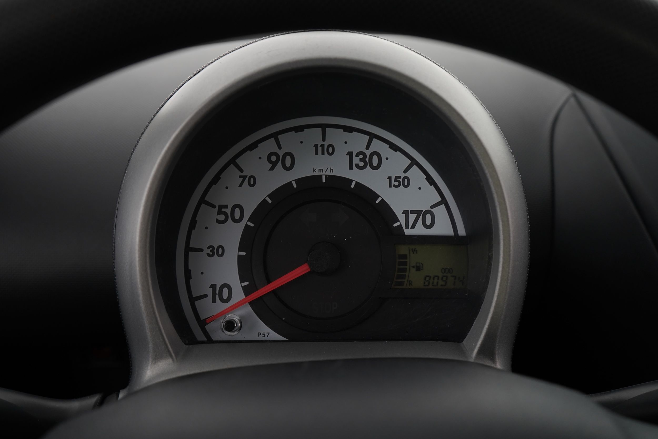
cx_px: 329
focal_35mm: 35
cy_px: 220
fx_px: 640
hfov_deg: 54.4
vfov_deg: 37.9
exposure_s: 1/8
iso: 800
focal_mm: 35
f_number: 5
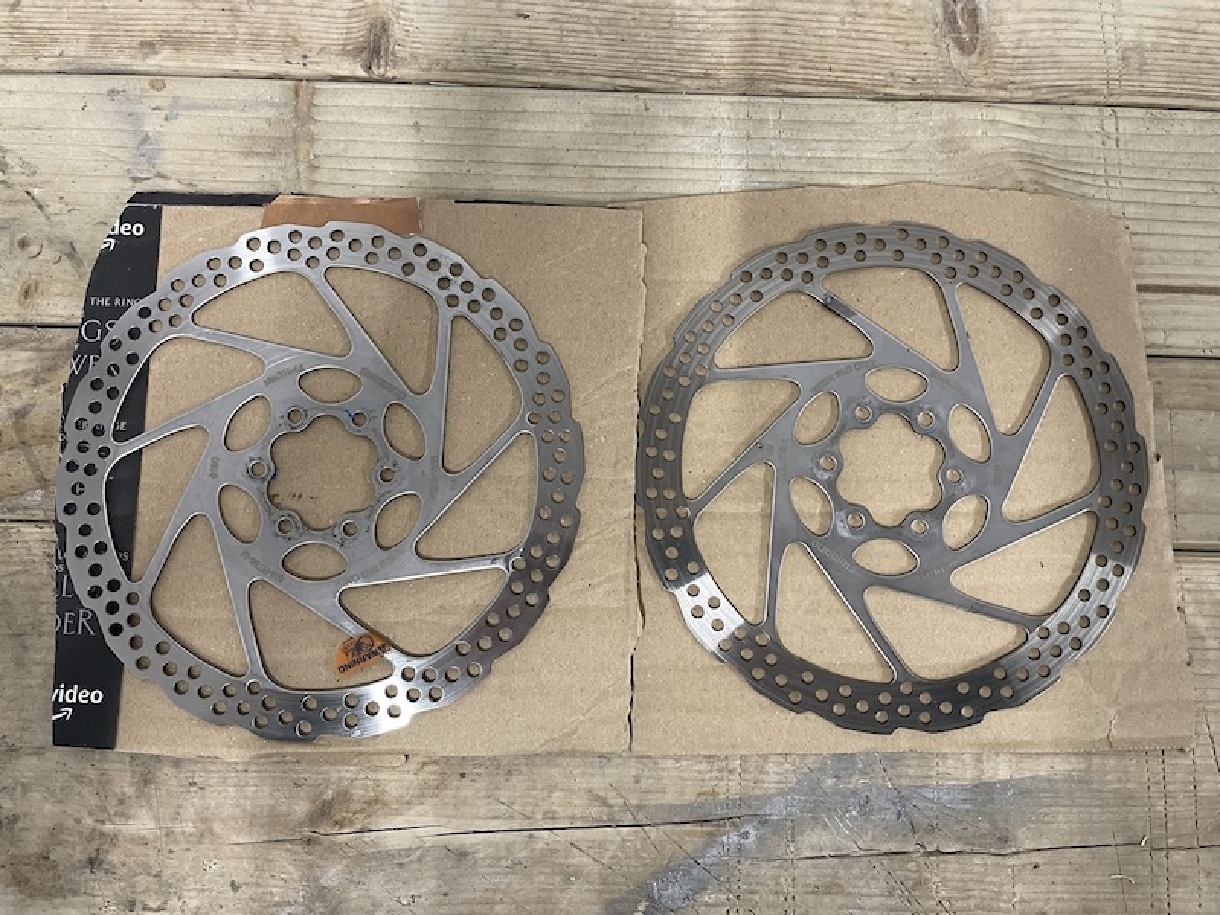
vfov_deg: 53.1
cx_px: 610
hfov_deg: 67.3
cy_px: 458
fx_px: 916
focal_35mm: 26
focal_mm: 4.2
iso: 160
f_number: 1.6
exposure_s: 1/50
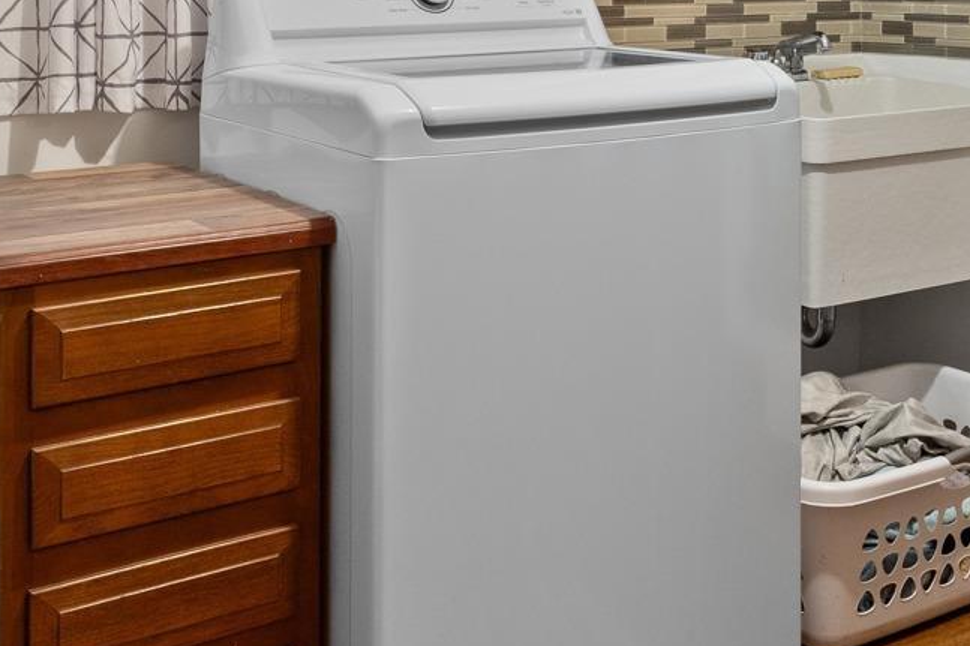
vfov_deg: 21.7
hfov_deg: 33.5
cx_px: 771
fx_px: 1562
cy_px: -124
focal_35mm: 58
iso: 400
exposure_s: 1/1.25
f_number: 7.1
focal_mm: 10
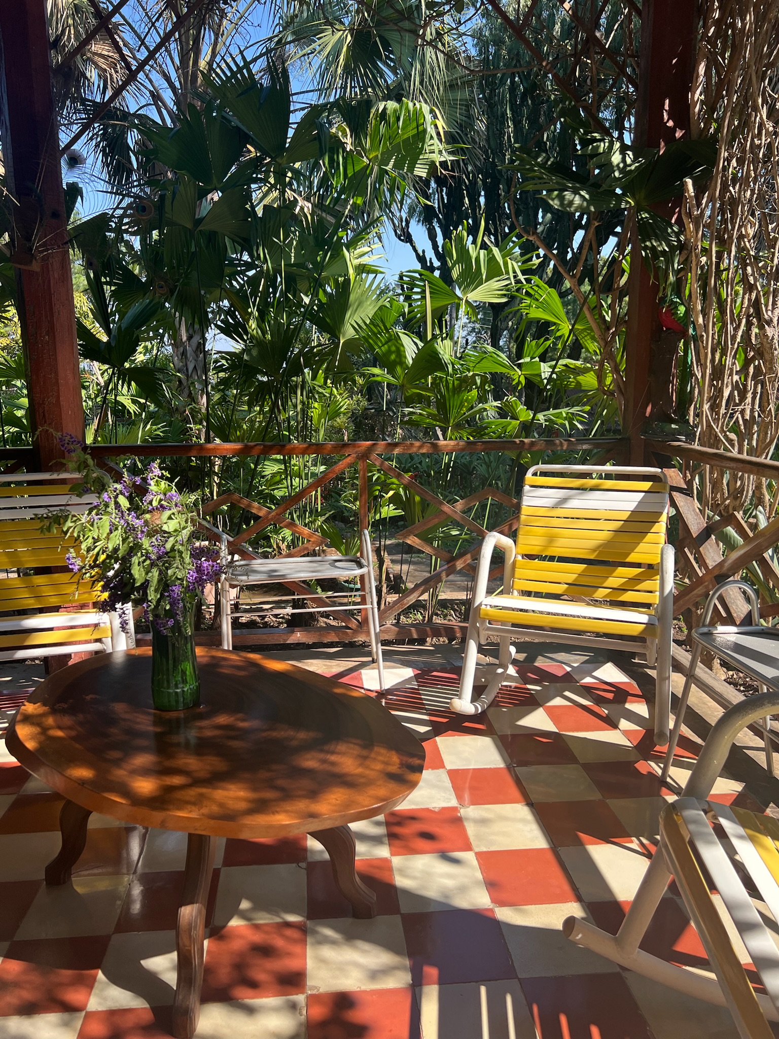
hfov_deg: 53.1
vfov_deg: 67.3
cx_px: 390
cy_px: 520
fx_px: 780
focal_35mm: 26
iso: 50
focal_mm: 5.7
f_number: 1.5
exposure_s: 1/1029
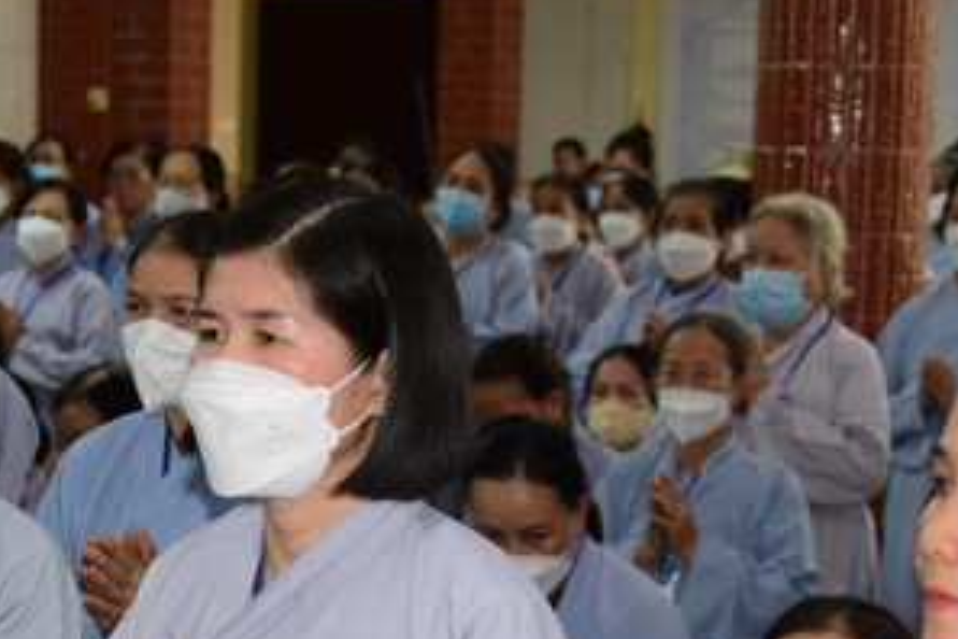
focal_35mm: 105
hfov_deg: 19.4
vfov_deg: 13.0
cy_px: 507
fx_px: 2794
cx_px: 310
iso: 500
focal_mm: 48
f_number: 4
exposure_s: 1/60
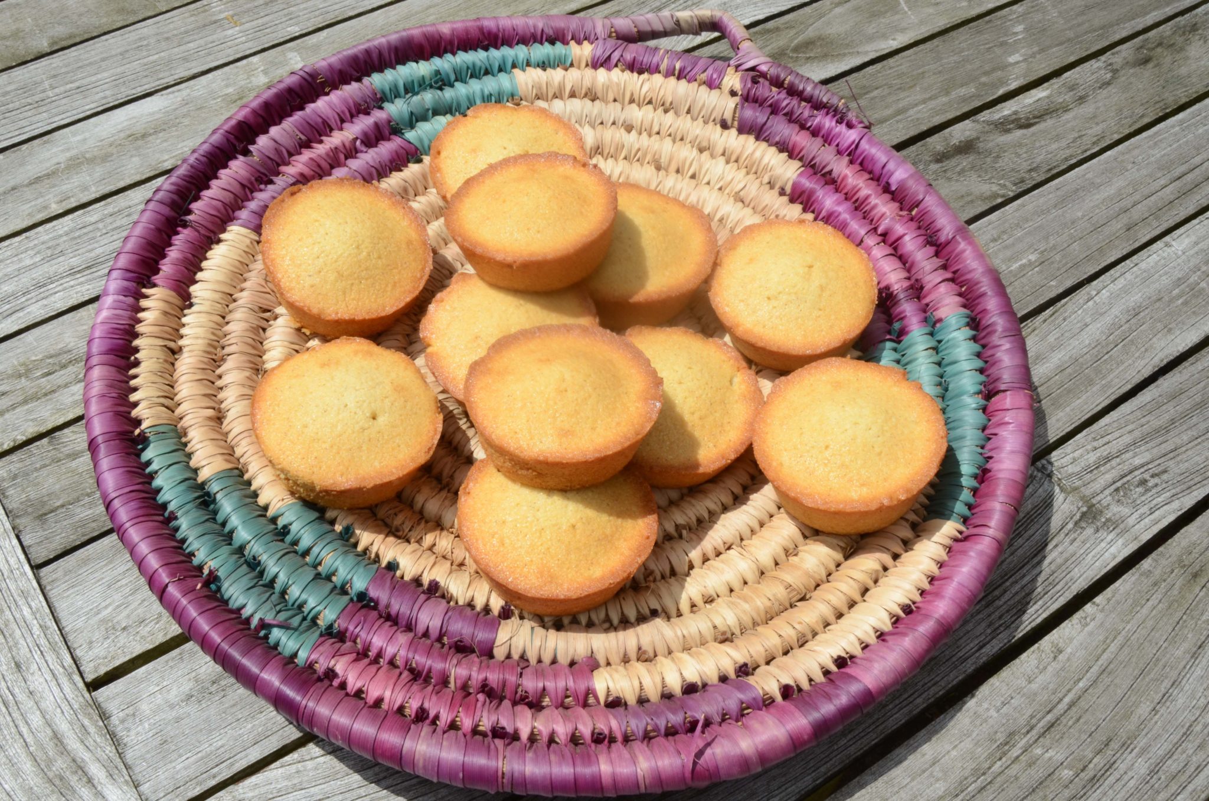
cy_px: 400
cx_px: 604
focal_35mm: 36
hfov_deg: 53.2
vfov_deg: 36.7
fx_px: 1206
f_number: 22
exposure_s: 1/40
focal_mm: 24
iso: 100
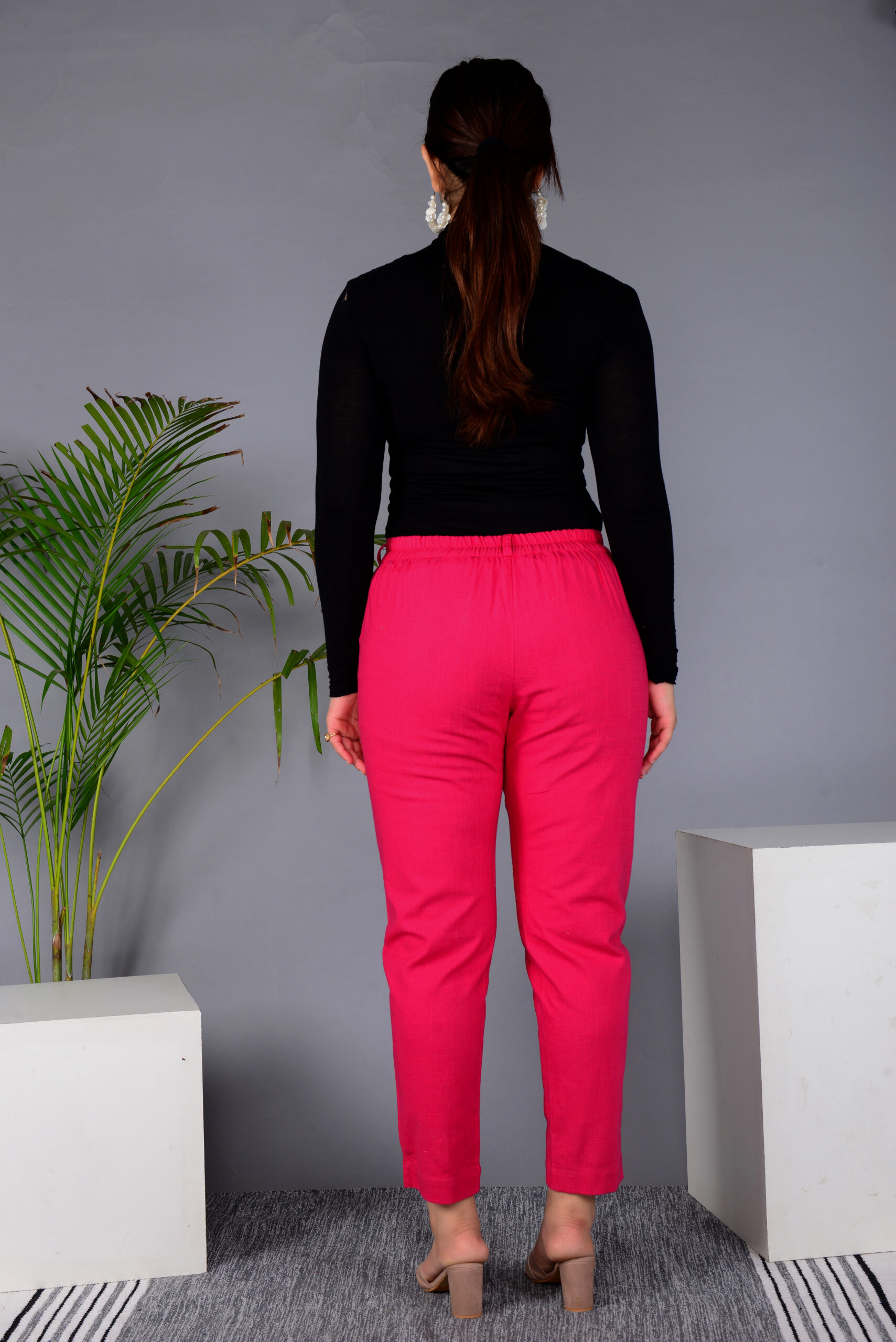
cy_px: 671
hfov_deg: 27.0
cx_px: 448
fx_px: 1865
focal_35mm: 50
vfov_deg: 39.6
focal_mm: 50
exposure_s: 1/160
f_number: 8
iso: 200
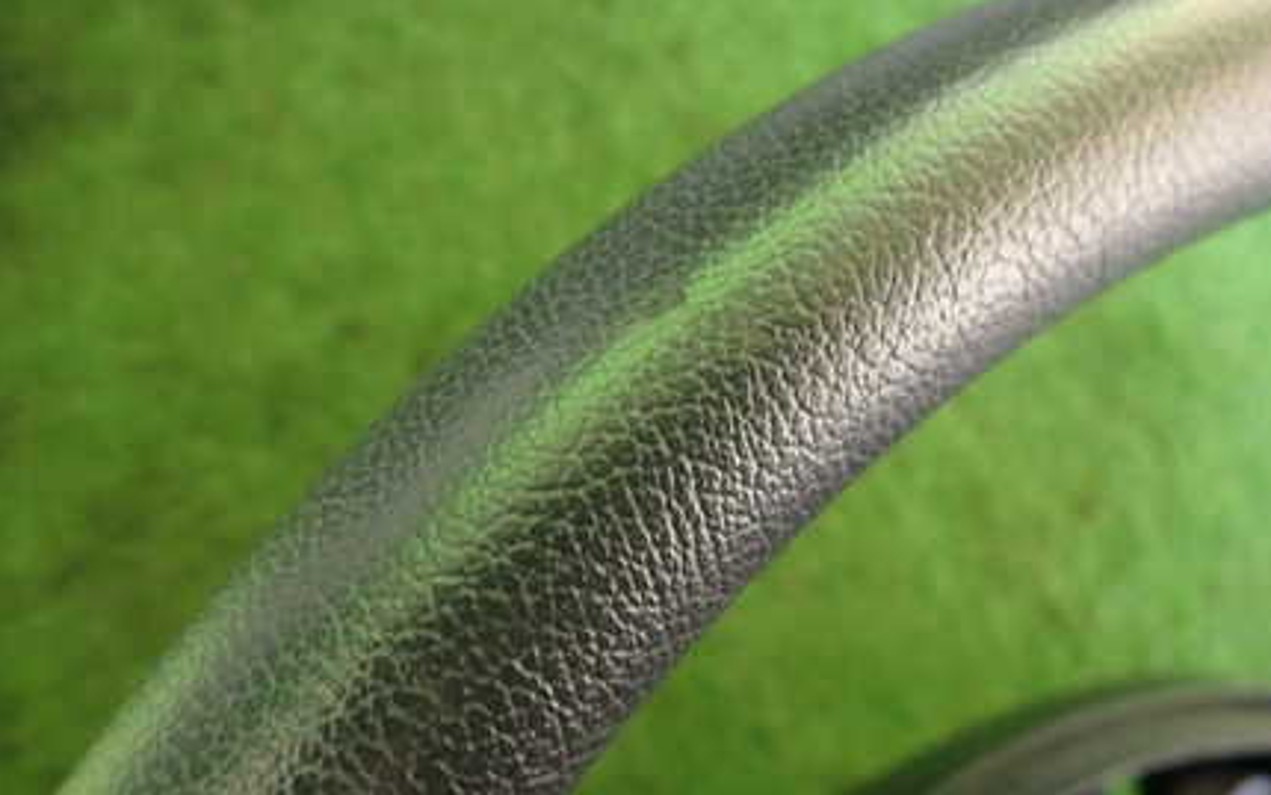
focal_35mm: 37
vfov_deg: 34.3
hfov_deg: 52.7
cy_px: 304
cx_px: 689
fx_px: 1282
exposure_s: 1/50
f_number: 2
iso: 200
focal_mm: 4.5
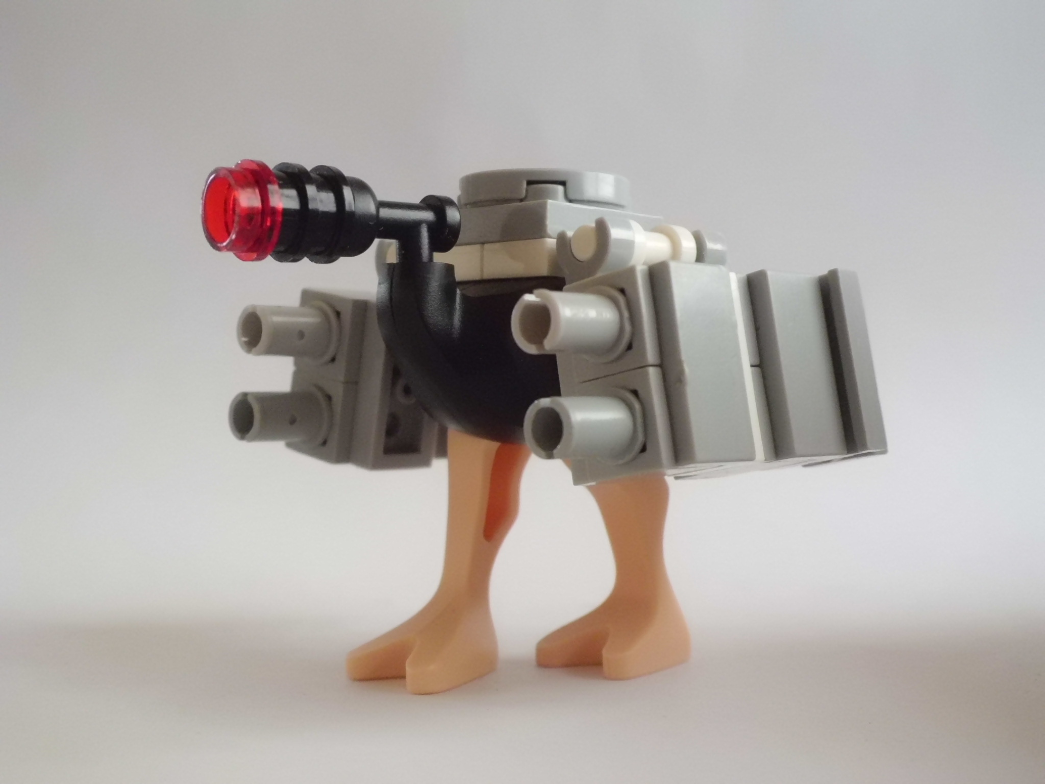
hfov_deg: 40.4
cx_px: 522
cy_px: 392
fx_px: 1419
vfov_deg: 30.9
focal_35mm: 47
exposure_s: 1/10
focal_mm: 8.3
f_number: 3.4
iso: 400
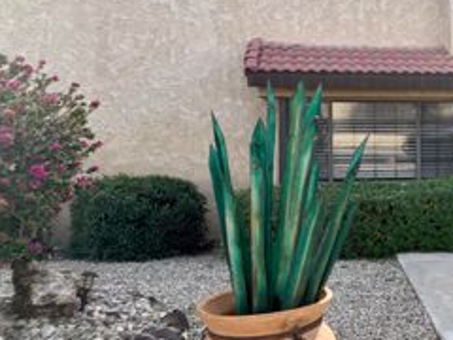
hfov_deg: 34.2
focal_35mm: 50
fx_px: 654
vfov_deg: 29.0
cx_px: 470
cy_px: 131
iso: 80
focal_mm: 6.76
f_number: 1.78
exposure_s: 1/1618
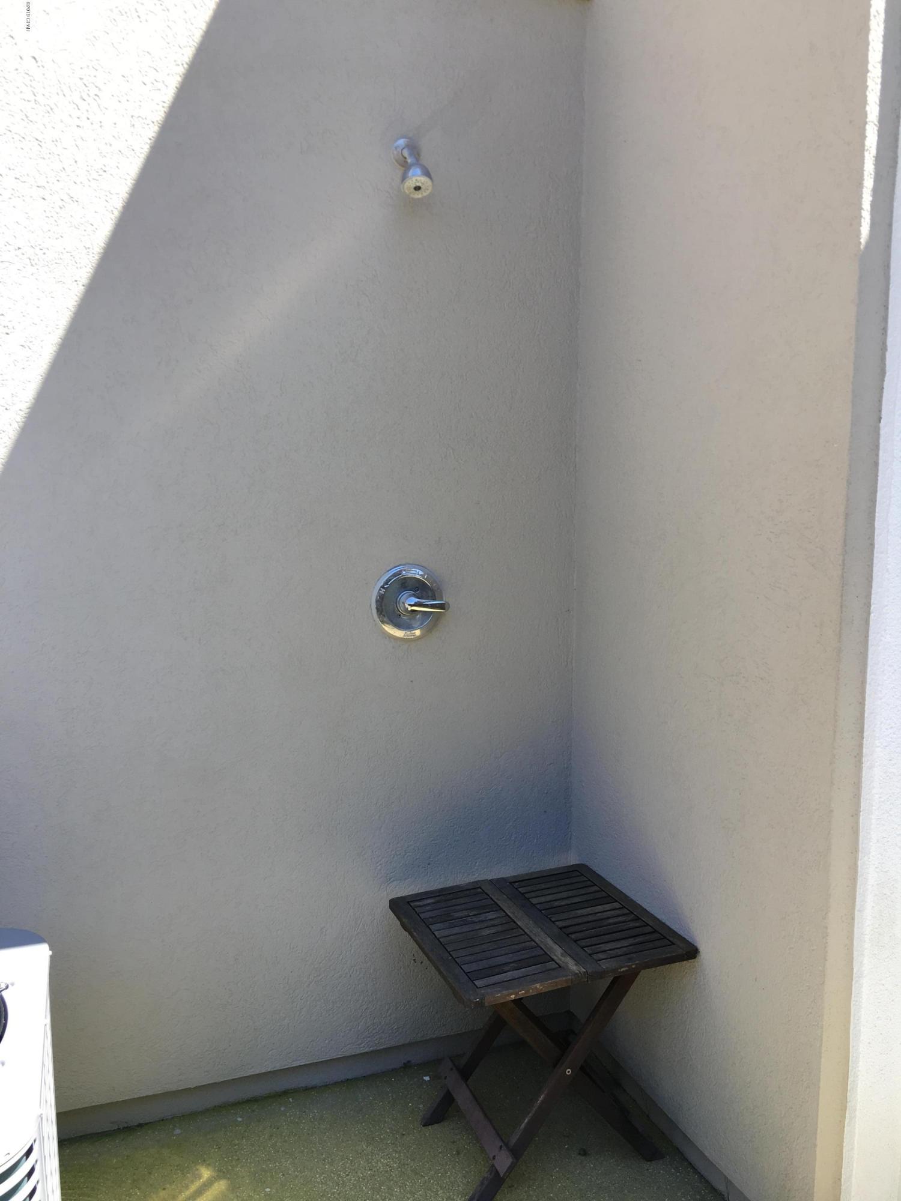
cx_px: 450
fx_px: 1006
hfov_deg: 48.2
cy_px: 600
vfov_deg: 61.7
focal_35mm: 29
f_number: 2.2
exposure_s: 1/291
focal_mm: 4.15
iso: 25
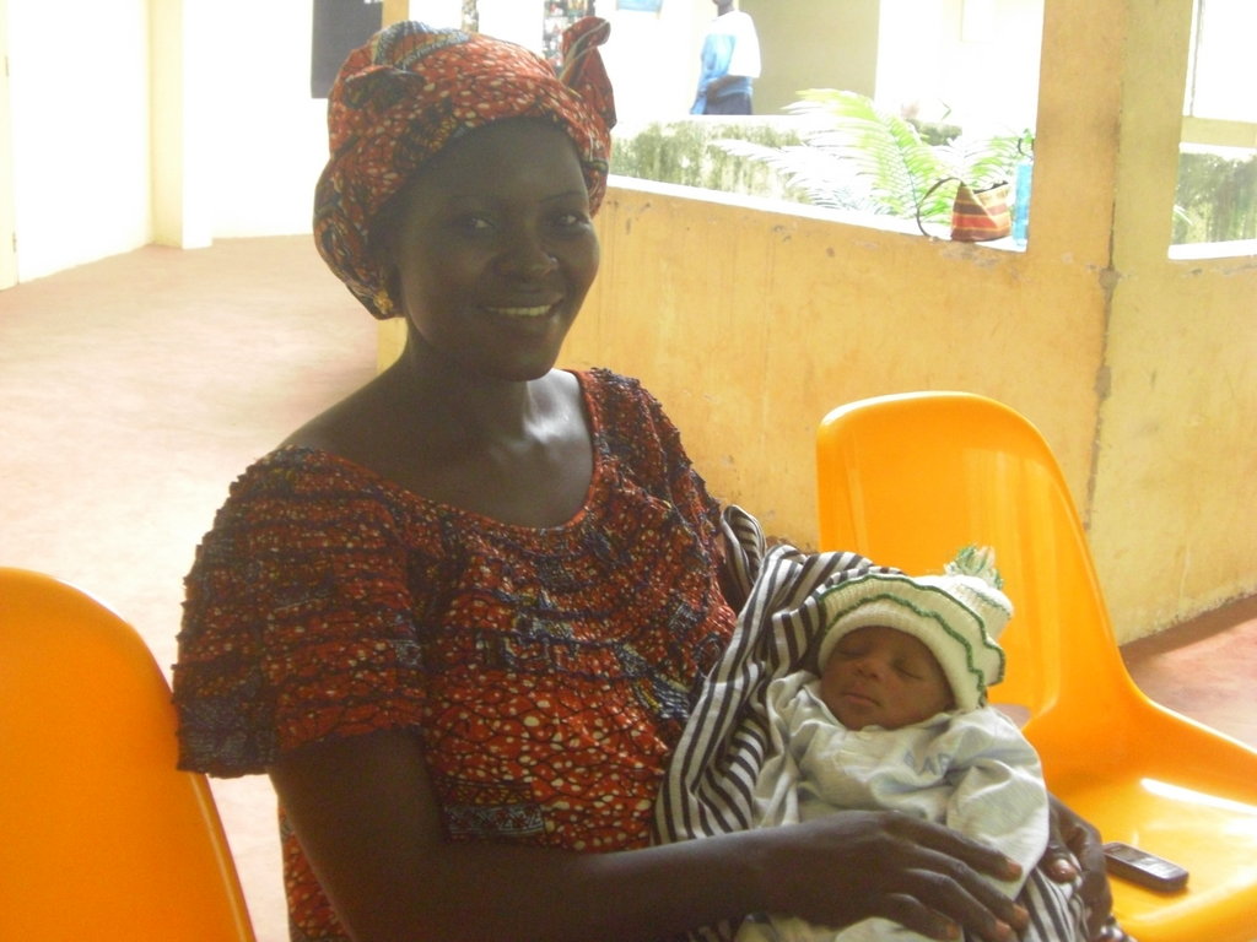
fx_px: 1707
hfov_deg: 40.4
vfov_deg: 30.9
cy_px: 471
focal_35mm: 47
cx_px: 628
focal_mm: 7.6
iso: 400
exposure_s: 1/100
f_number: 3
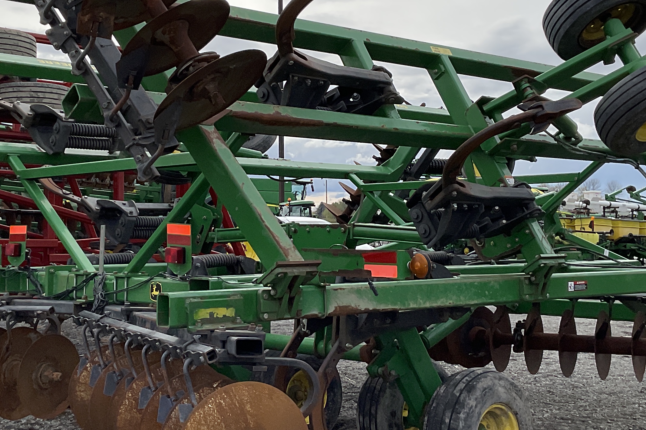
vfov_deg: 23.7
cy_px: 183
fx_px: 1023
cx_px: 306
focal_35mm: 57
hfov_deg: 35.1
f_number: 1.8
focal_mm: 3
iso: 20
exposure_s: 1/2427
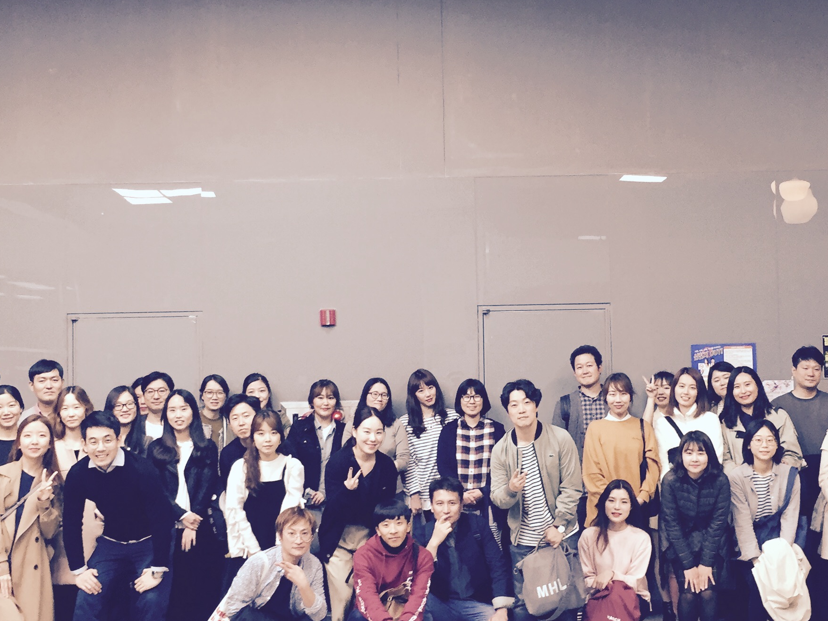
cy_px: 317
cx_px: 472
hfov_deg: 35.5
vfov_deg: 27.0
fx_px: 1292
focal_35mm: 54
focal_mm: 4.15
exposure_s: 1/30
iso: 80
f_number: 2.2
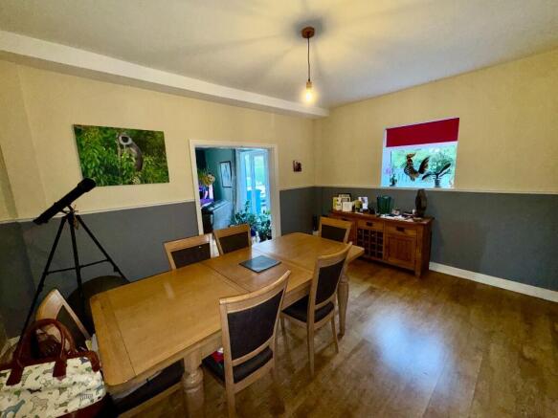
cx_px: 279
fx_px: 226
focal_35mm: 14
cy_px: 209
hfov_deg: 102.1
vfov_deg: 85.7
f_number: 2.2
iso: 80
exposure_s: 1/56
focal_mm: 2.22
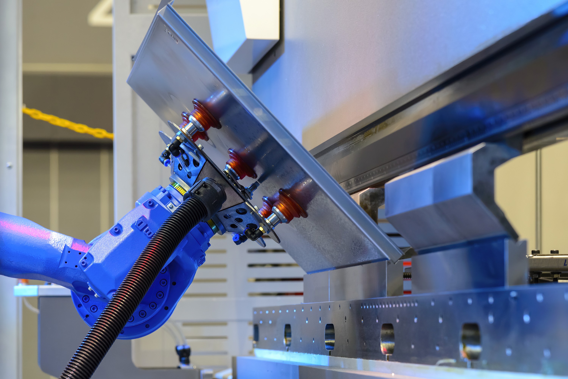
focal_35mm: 105
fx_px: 1657
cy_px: 190
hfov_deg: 19.4
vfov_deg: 13.1
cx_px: 284
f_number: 5.6
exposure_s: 1/80
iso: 2000
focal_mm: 105
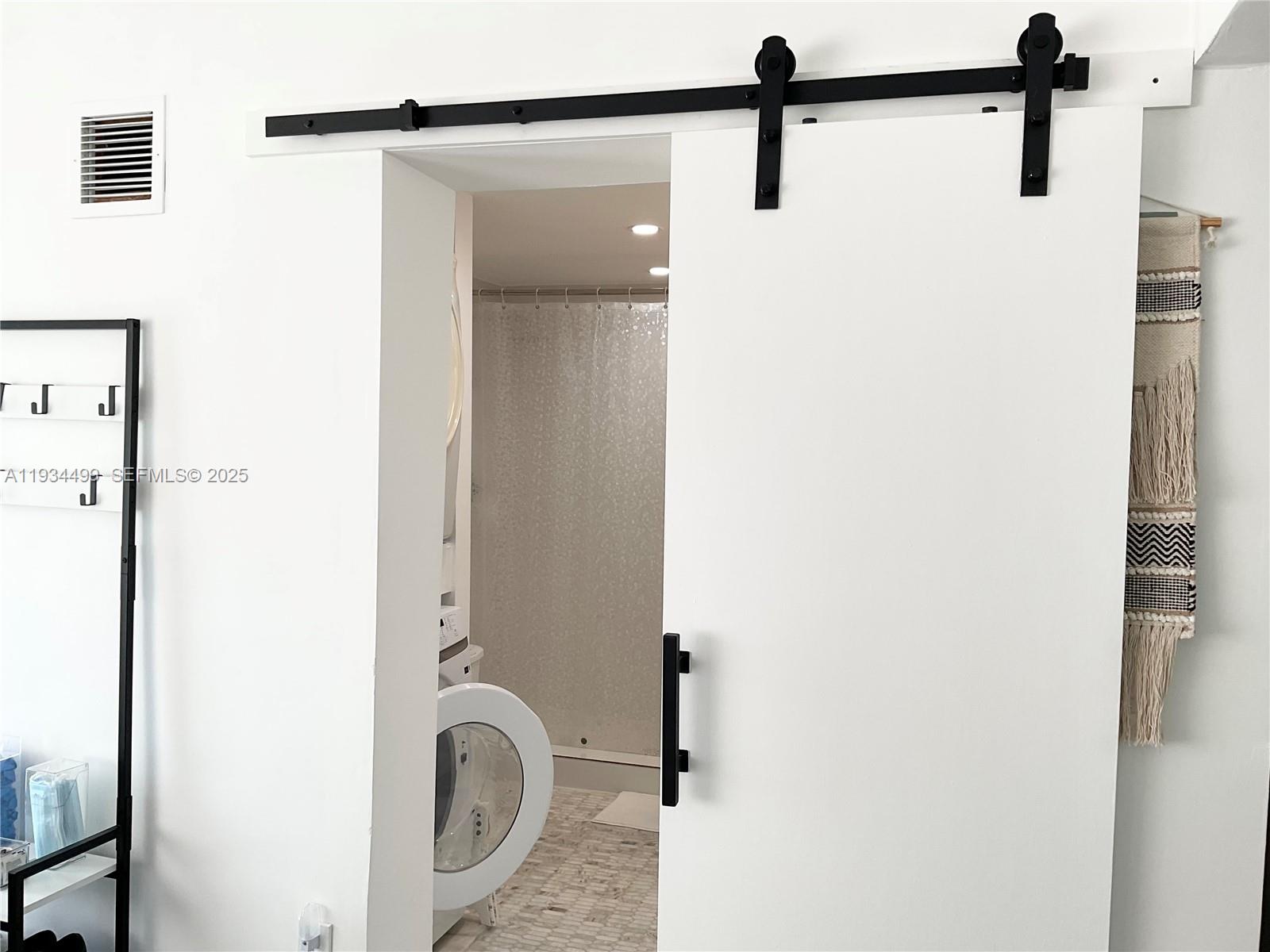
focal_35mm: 29
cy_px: 476
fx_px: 1064
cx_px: 635
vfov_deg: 48.2
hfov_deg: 61.7
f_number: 1.8
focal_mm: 3
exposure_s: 1/122
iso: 20
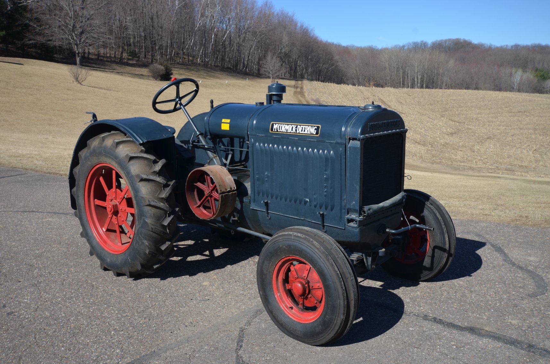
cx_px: 275
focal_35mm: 36
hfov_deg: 53.2
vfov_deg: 36.7
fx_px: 549
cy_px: 182
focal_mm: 24
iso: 110
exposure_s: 1/250
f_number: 8
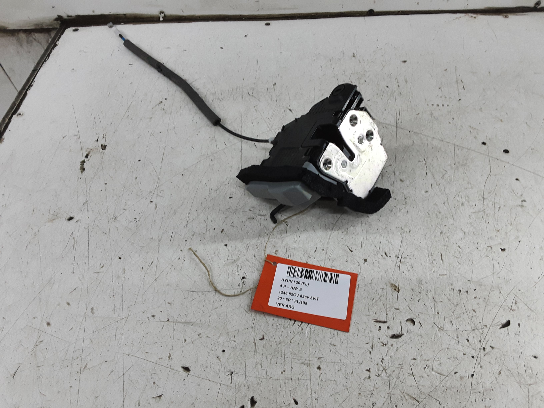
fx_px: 424
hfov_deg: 65.3
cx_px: 272
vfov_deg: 51.4
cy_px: 204
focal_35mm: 27
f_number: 1.9
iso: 100
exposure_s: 1/50
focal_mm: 2.91
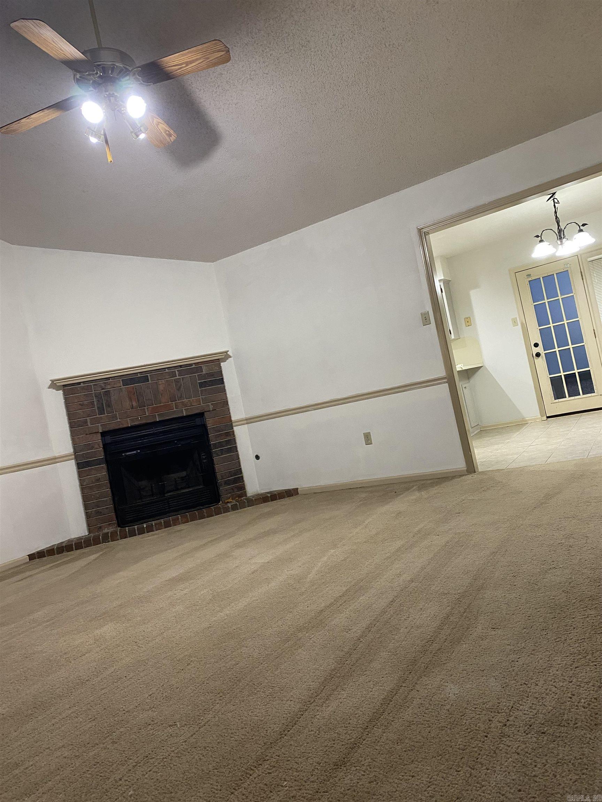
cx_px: 301
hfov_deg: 53.1
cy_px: 401
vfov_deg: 67.3
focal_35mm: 26
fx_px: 603
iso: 250
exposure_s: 1/60
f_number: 1.8
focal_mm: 4.25
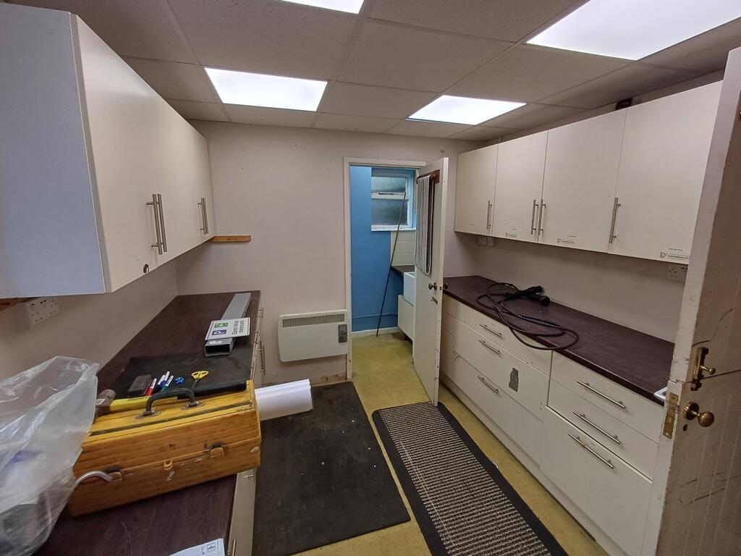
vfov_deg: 78.1
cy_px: 278
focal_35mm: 16
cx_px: 370
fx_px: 343
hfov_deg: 94.5
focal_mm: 1.64
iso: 64
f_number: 2.2
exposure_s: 1/100
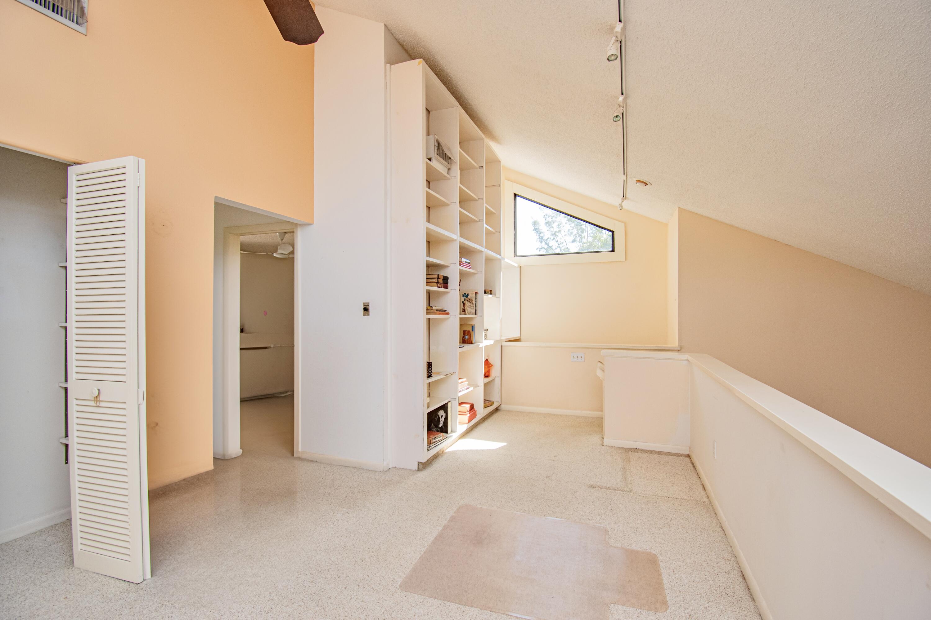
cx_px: 466
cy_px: 310
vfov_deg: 77.3
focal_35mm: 15
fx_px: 388
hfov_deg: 100.4
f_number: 5.6
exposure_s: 1/125
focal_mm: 10
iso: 400
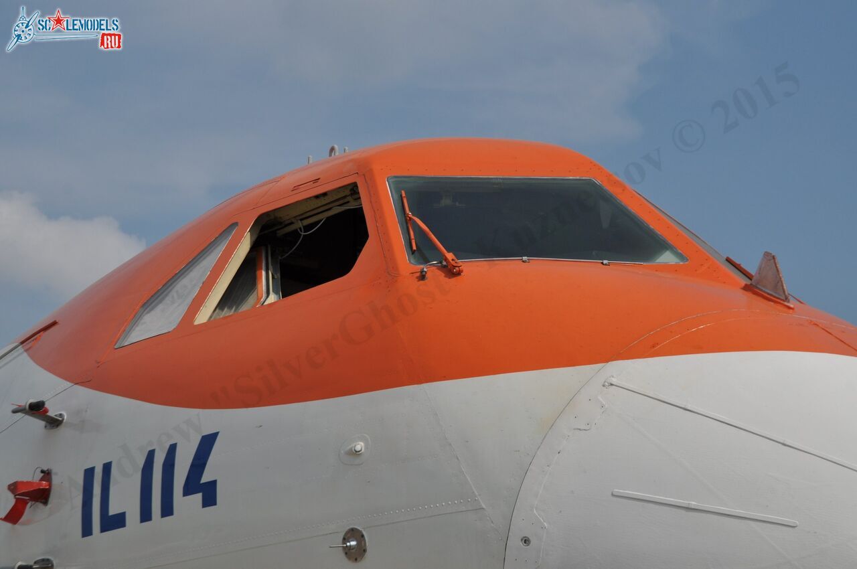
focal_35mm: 75
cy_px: 284
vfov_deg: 18.1
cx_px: 428
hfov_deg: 27.0
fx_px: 1783
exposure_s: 1/1250
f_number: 8
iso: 200
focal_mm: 50
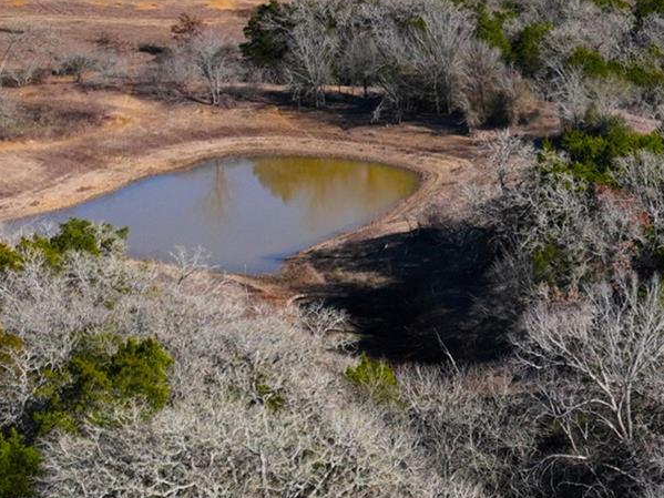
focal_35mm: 82
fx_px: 1573
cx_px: 973
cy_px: 64
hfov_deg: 20.6
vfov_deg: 17.8
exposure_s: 1/2500
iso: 120
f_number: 2.8
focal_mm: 12.29
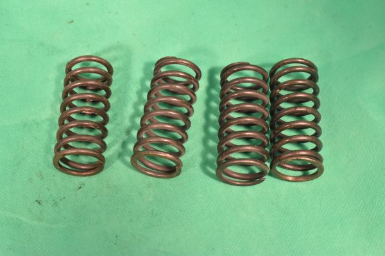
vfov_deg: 25.8
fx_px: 561
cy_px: 128
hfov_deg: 37.9
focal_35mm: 52
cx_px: 192
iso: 2800
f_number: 16
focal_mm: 35
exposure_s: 1/60
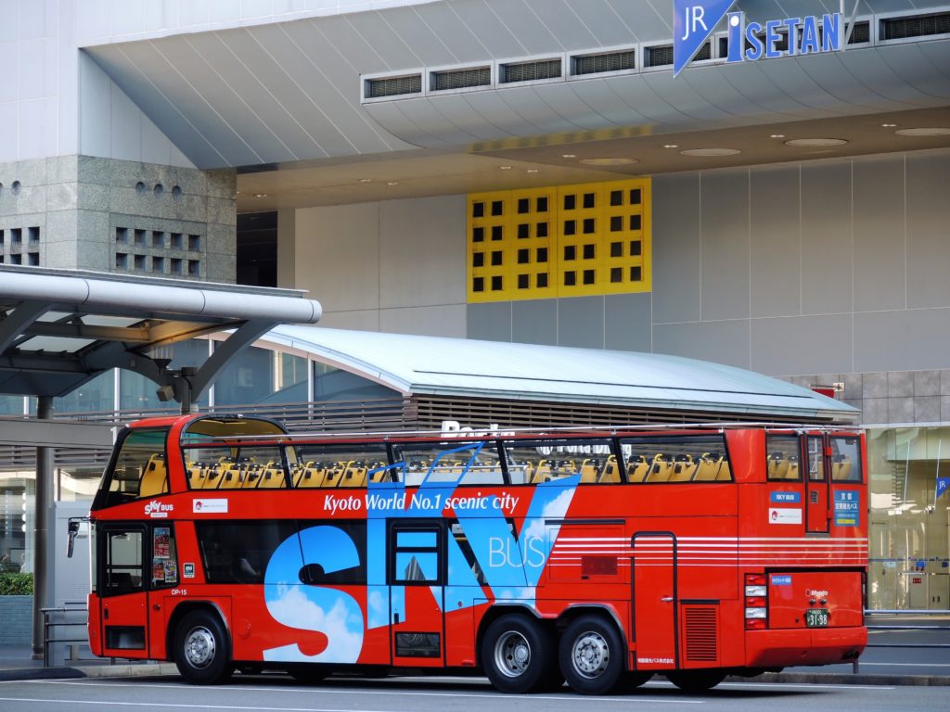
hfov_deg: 14.6
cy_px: 356
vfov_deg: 11.0
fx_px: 3705
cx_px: 475
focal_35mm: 135
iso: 90
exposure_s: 1/60
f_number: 3.5
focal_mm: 28.4
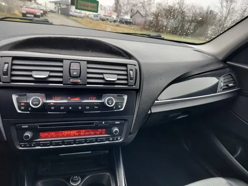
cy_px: 93
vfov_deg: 58.9
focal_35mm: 23
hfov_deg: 73.9
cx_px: 124
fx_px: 165
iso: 139
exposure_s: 1/50
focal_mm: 5.56
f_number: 1.8
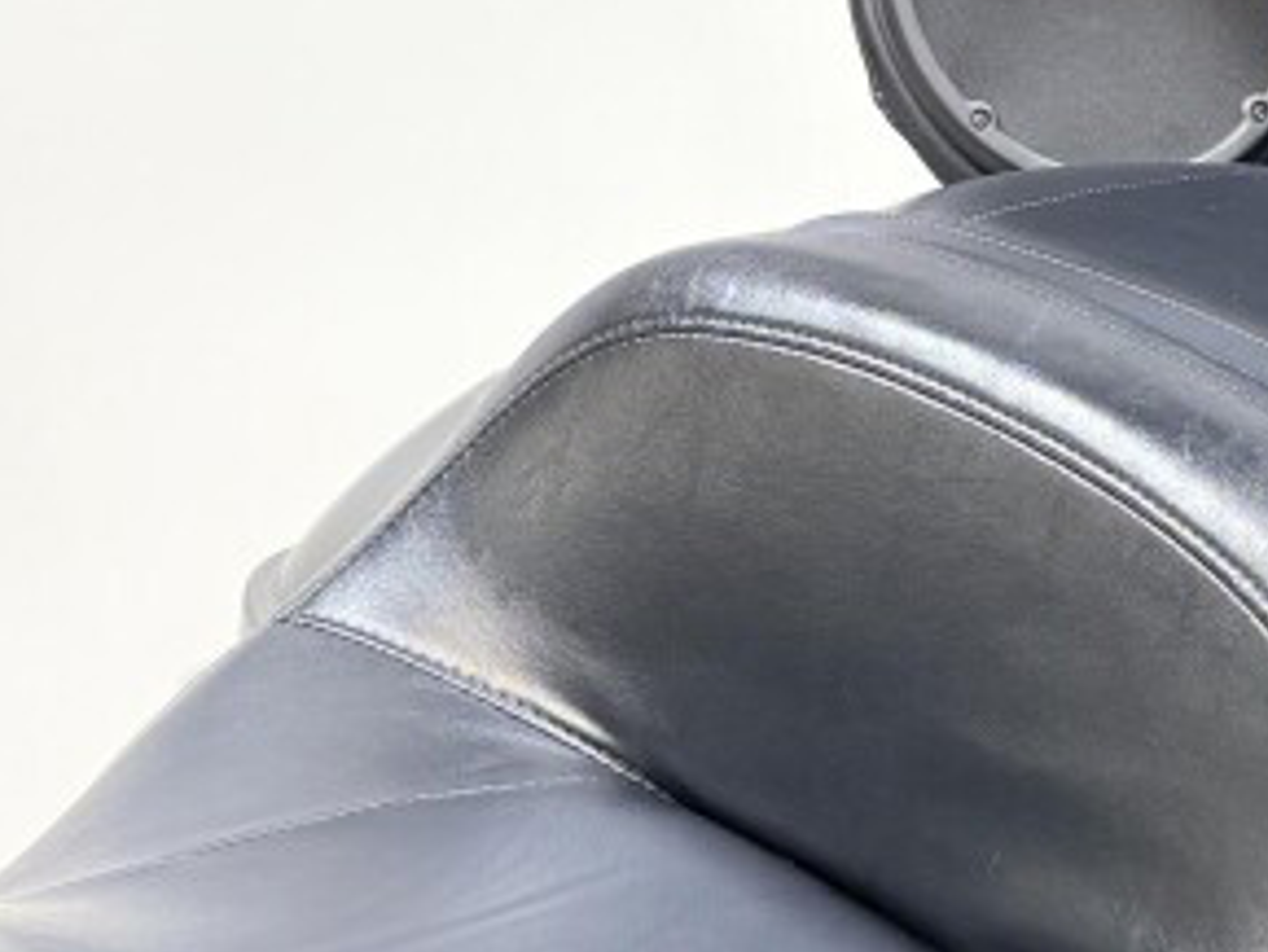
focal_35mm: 96
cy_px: 746
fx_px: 3518
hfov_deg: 19.7
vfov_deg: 15.3
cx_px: 1345
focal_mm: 5.96
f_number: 1.6
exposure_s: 1/120
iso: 64
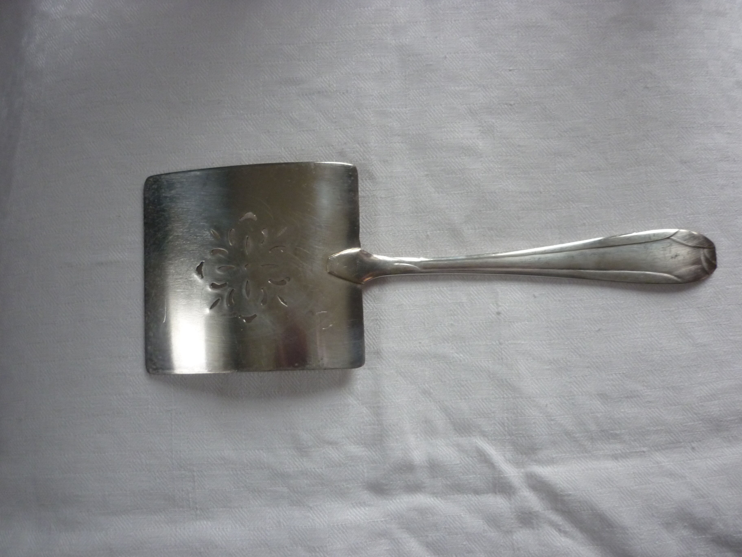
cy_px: 278
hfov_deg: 55.4
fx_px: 707
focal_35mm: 33
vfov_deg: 42.9
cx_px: 371
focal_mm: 5.5
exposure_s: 1/30
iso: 200
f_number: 2.8
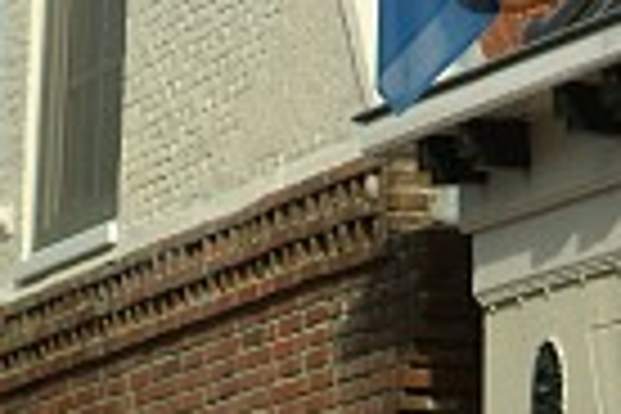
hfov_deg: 6.0
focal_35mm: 343
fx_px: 5916
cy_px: -241
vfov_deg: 4.0
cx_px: 864
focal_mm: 70
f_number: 9.5
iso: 400
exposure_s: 1/500
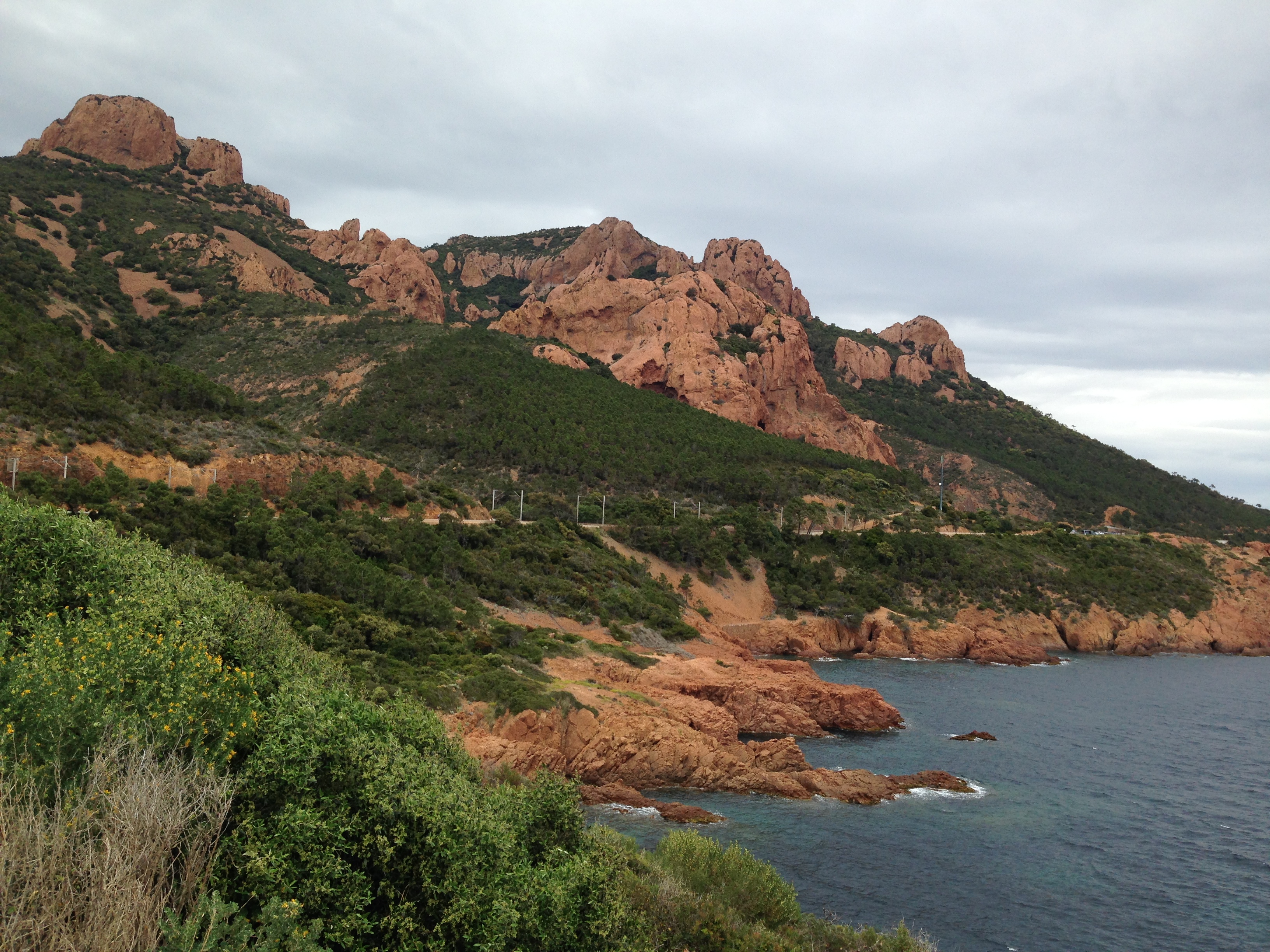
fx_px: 1211
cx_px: 635
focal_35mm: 33
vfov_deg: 42.9
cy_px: 476
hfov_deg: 55.4
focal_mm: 4.12
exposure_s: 1/1466
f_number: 2.4
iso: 50
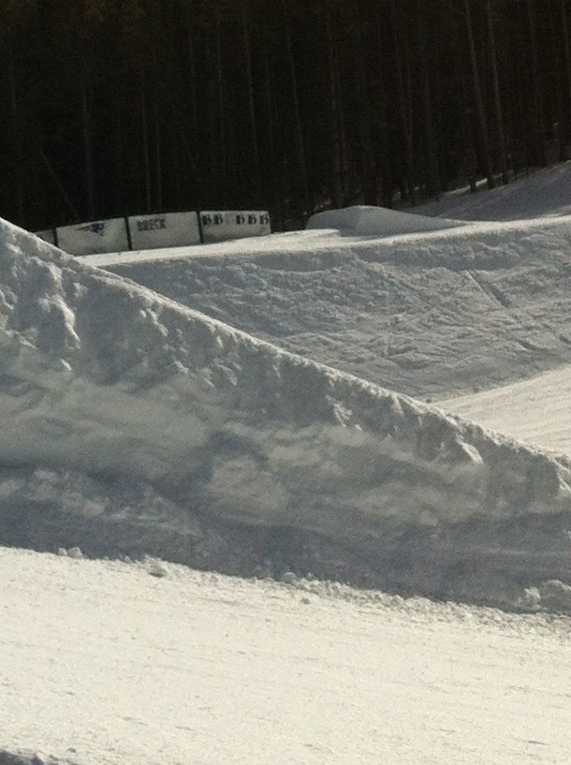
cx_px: -54
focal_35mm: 111
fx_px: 2448
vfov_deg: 17.2
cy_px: -82
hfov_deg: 13.1
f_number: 2.8
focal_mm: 3.85
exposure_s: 1/6033
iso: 80
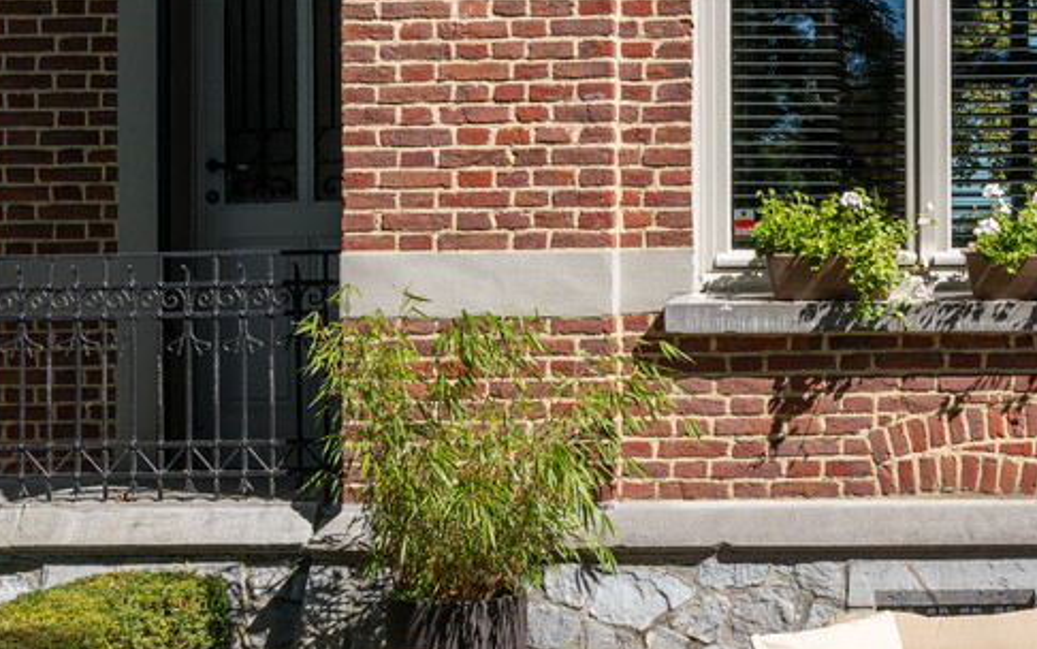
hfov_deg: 23.1
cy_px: 705
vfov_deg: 14.8
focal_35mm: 86
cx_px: 1041
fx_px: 2431
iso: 100
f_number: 13
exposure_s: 1/100
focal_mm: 40
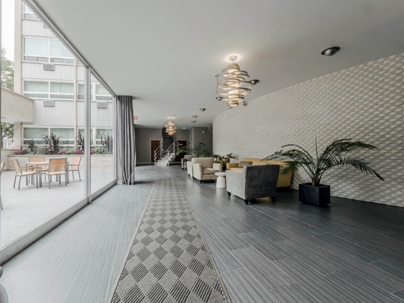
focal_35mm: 14
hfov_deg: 102.1
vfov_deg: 85.7
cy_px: 152
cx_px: 202
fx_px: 163
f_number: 9
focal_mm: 7
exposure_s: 1/13
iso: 200
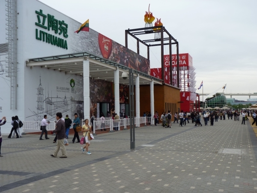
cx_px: 128
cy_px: 96
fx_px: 290
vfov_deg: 36.8
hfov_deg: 47.9
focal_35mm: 39
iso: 80
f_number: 4.5
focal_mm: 6.9
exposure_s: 1/250
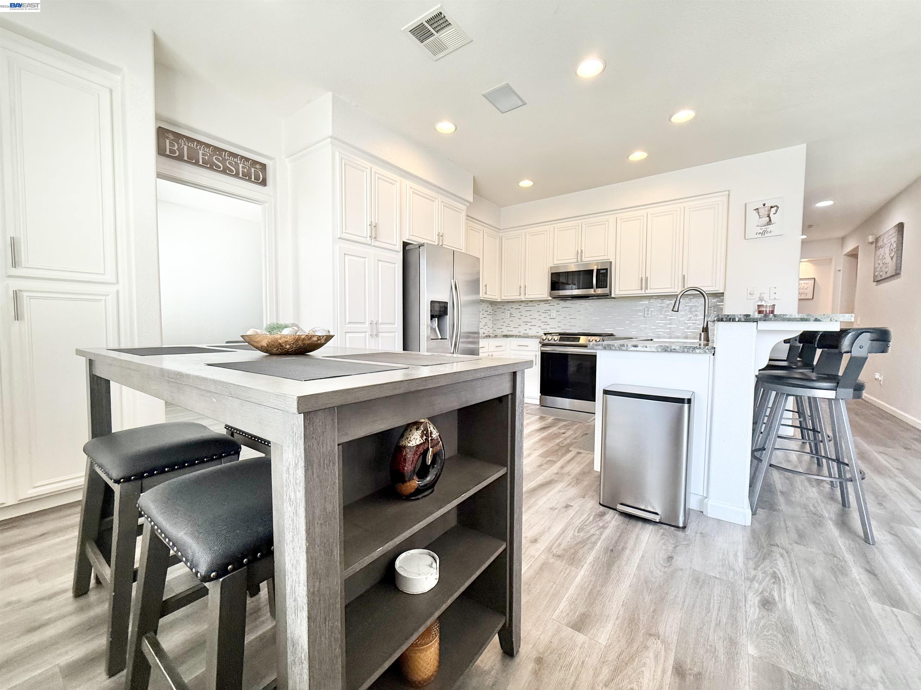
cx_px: 460
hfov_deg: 102.1
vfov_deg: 85.7
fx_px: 372
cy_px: 345
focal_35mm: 14
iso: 200
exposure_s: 1/120
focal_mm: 2.22
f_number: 2.2
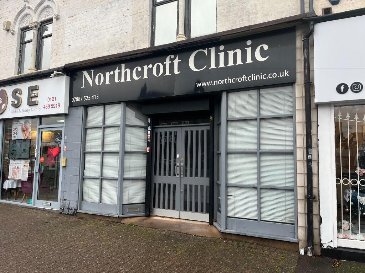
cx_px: 182
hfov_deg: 67.3
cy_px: 136
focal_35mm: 26
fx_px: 274
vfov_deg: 53.1
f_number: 1.6
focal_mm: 5.1
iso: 40
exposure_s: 1/190
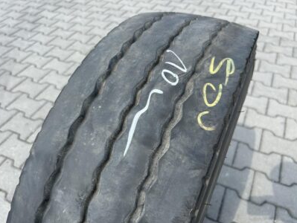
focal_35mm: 28
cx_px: 138
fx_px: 240
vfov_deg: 49.8
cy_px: 119
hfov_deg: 63.3
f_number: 1.5
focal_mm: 5.7
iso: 50
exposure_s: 1/1597
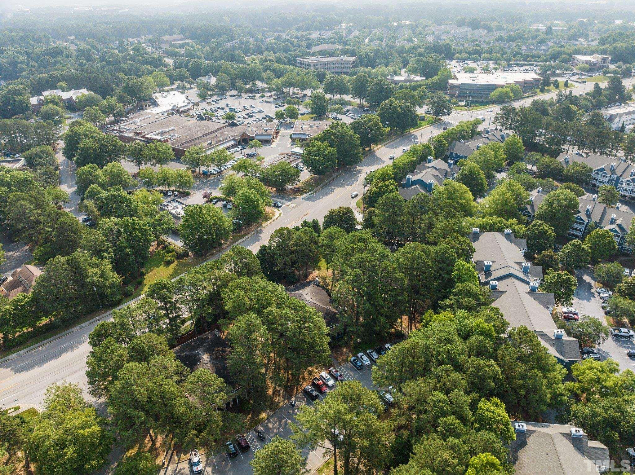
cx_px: 318
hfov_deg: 71.6
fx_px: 440
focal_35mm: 24
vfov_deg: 56.8
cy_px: 238
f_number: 2.8
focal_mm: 12.29
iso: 210
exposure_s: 1/240
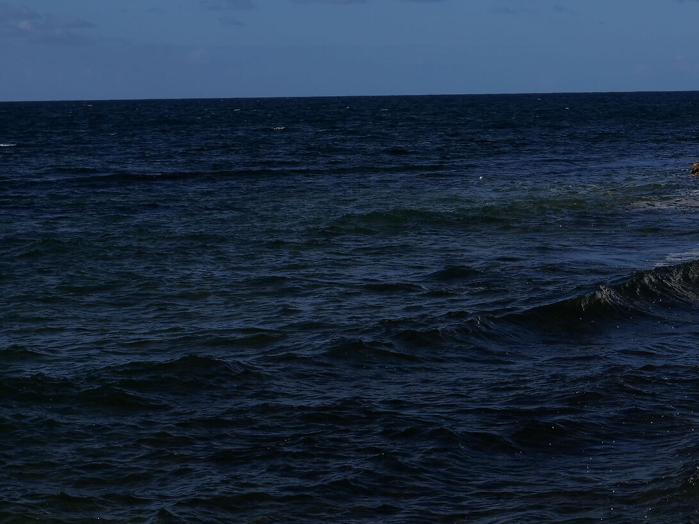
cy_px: 44
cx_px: 677
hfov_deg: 17.5
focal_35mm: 110
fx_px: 2221
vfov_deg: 13.3
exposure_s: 1/1300
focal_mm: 25
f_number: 6.3
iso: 100
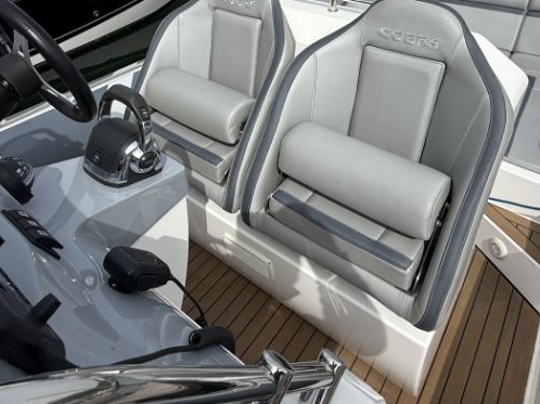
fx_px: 421
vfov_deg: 48.7
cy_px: 87
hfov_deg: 65.3
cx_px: 249
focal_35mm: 27
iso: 50
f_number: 2.2
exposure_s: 1/3460
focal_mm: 2.2
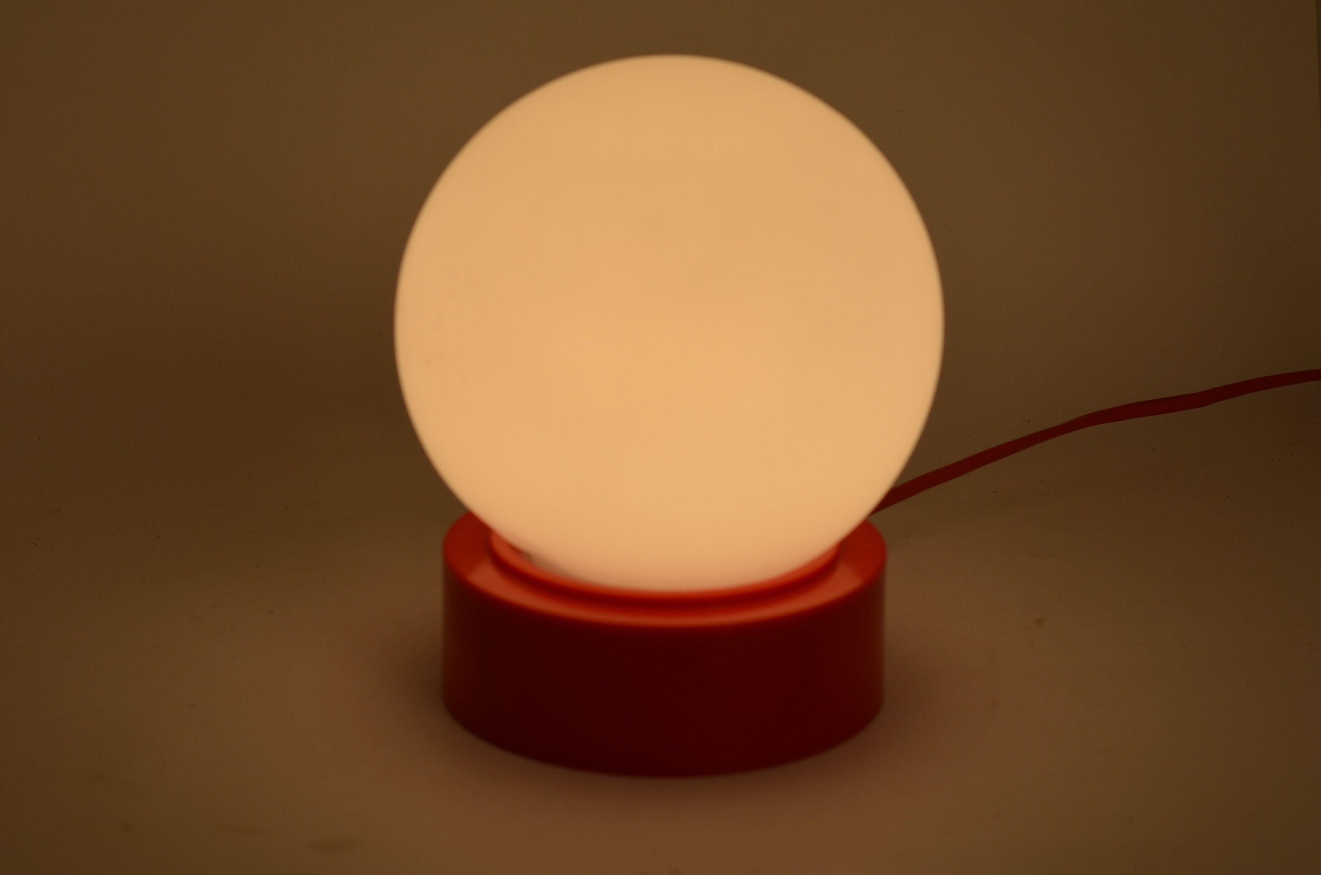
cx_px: 660
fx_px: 2746
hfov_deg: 27.0
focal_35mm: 75
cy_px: 438
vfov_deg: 18.1
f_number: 5.6
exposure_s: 1/125
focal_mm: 50
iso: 220
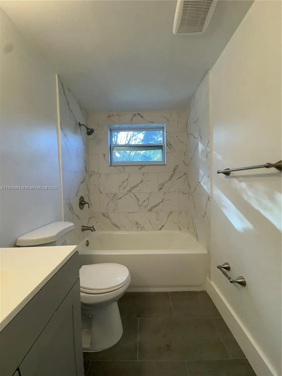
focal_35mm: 14
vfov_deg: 102.1
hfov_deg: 85.7
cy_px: 188
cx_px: 141
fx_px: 152
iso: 100
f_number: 2.2
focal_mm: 2.22
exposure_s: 1/120
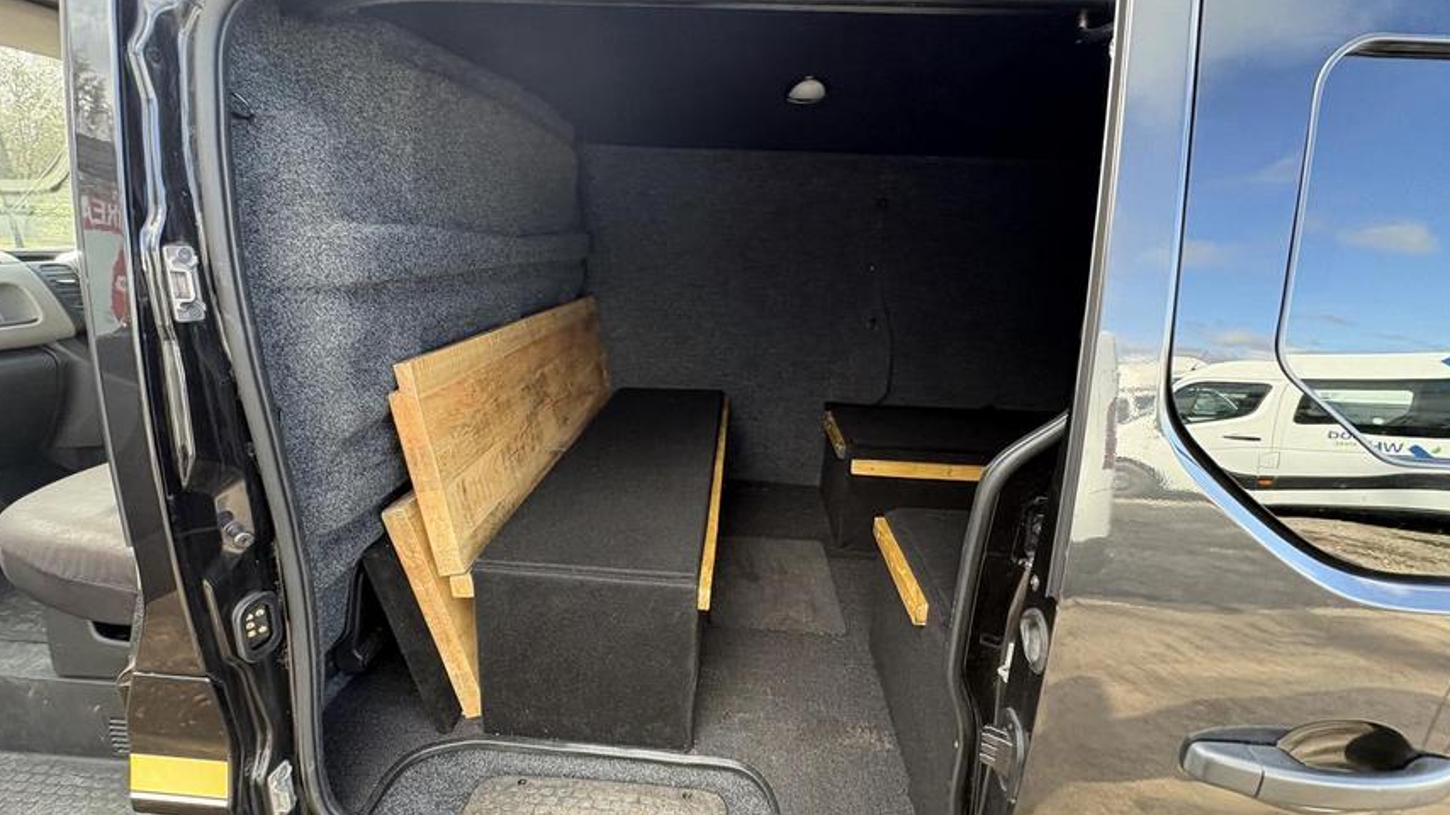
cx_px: 708
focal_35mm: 16
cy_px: 397
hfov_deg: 99.4
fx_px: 615
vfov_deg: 67.0
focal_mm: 2.22
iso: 160
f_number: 2.2
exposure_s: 1/99
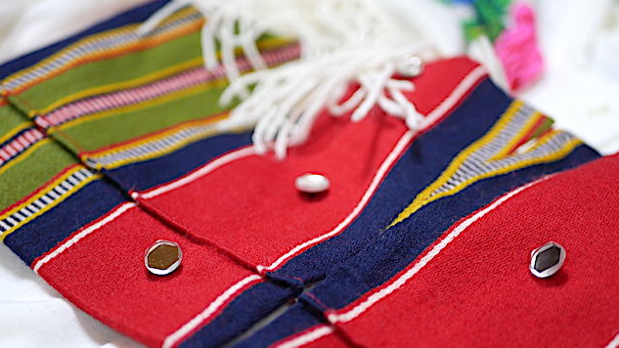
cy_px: 209
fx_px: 903
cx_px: 310
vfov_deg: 21.8
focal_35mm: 55
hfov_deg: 37.8
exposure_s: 1/60
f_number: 1.7
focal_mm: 25
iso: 1000
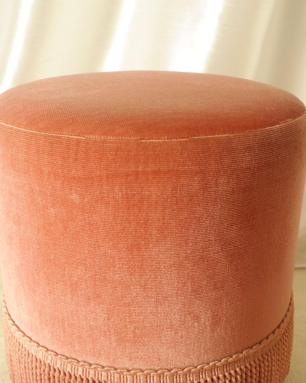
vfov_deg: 39.5
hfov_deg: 32.1
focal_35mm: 47
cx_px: 149
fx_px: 532
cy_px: 213
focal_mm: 24
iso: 800
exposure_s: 1/30
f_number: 5.6
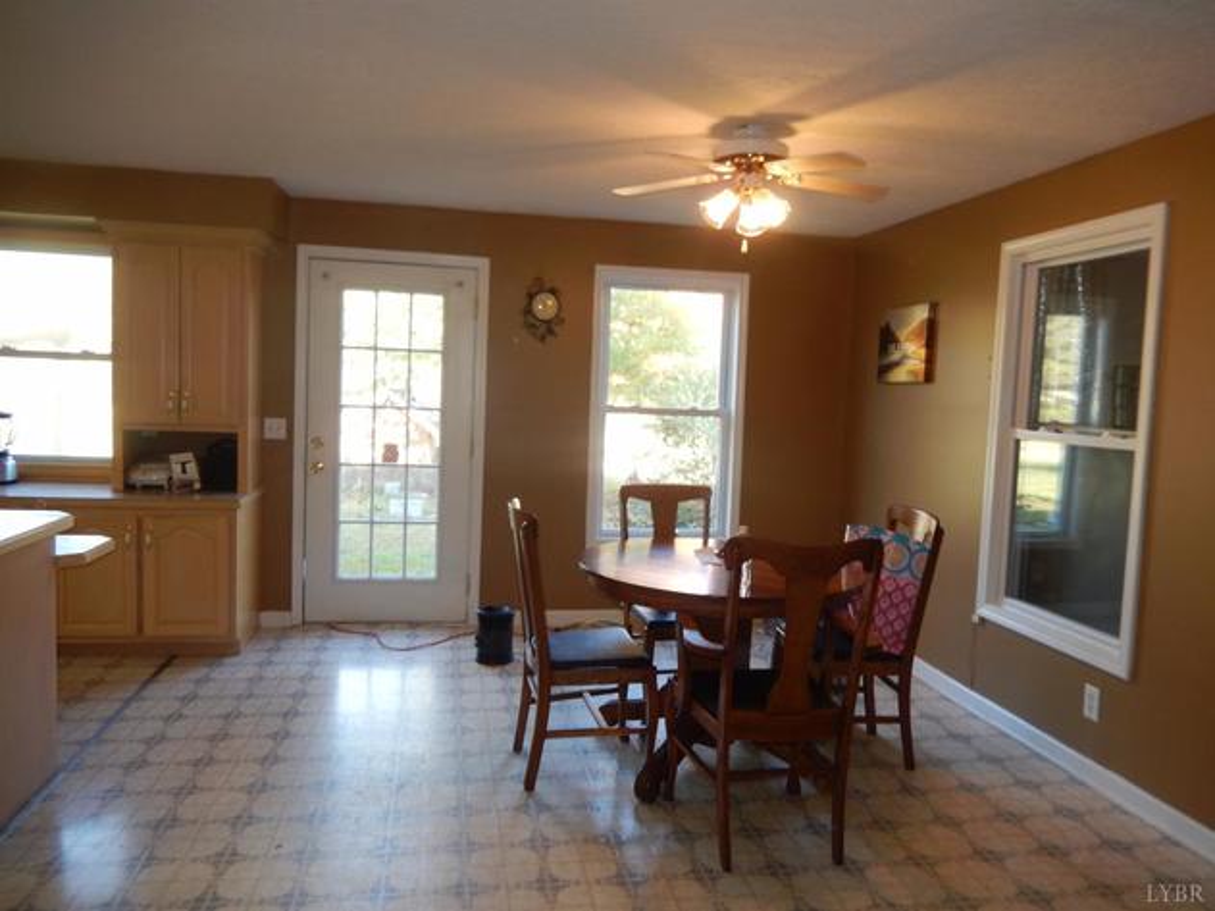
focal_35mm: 25
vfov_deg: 54.9
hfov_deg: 69.4
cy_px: 456
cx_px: 608
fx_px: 877
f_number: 3.4
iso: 125
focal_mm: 4.5
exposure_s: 1/30
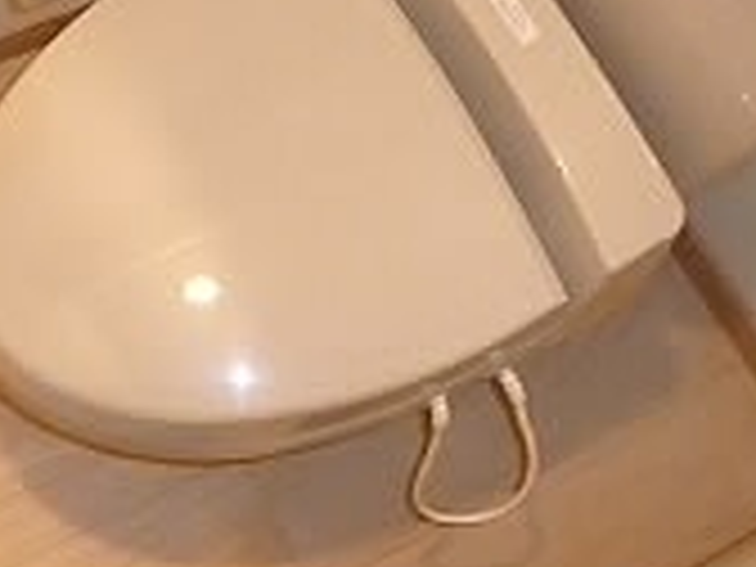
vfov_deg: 22.0
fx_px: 1398
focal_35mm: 64
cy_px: -7
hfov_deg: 30.0
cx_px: 234
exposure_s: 1/60
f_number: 3.1
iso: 1600
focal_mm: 4.5
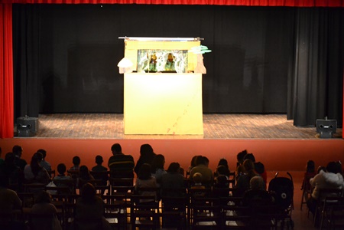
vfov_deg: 15.2
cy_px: 115
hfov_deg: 22.6
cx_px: 172
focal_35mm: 90
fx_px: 860
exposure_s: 1/40
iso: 3200
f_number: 4.2
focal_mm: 60
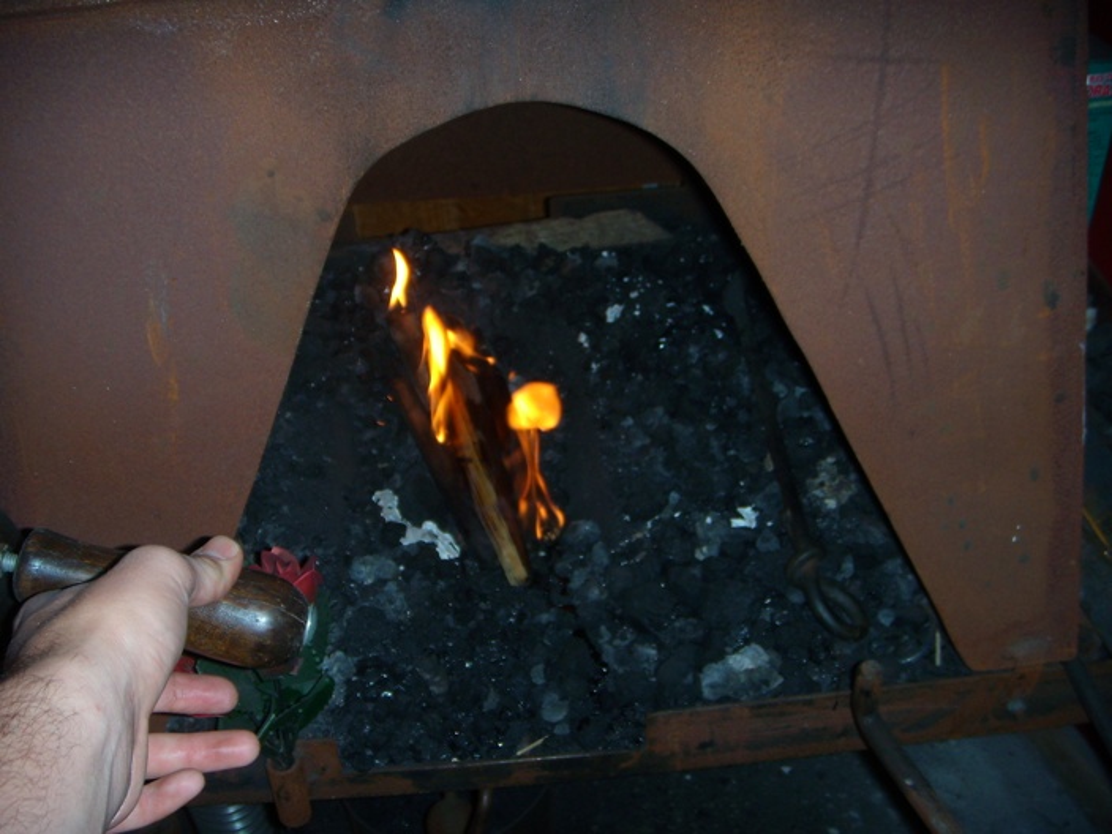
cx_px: 556
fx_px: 1221
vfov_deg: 37.7
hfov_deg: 49.0
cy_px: 417
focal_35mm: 38
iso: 64
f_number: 3.5
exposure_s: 1/60.2
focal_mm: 6.4
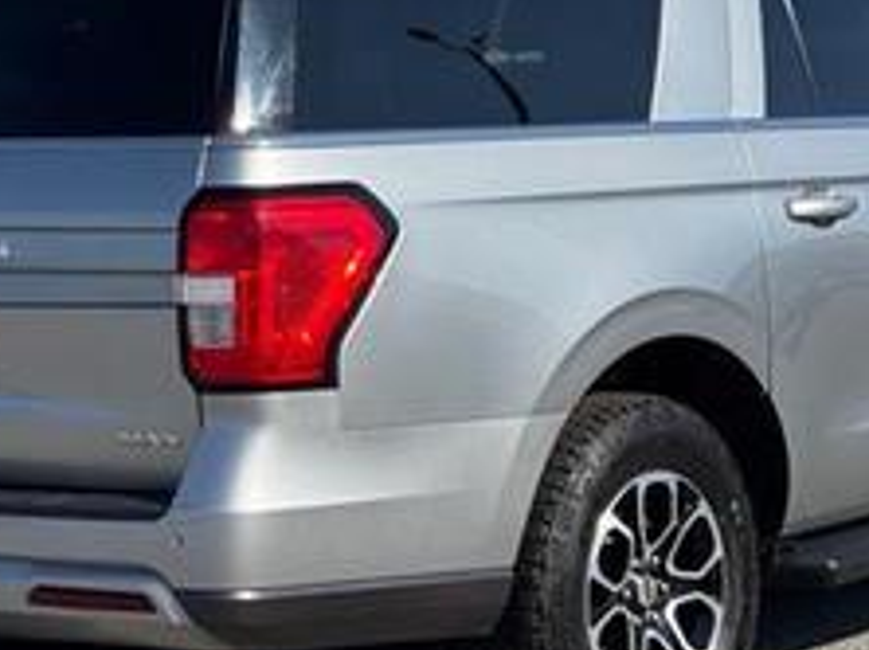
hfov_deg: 18.1
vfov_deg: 13.6
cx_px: 485
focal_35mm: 109
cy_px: 321
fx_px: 2733
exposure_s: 1/4608
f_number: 1.78
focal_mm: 6.76
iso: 64
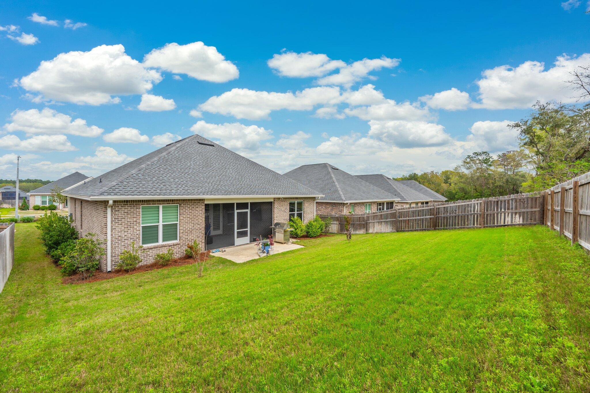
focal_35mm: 14
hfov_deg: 104.3
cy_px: 196
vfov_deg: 81.1
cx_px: 295
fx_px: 229
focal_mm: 14
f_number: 9
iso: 100
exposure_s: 1/320
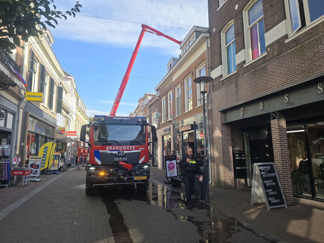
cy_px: 122
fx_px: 215
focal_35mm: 23
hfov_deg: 73.9
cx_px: 162
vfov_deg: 58.9
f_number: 1.7
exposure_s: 1/334
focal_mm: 6.3
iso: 12
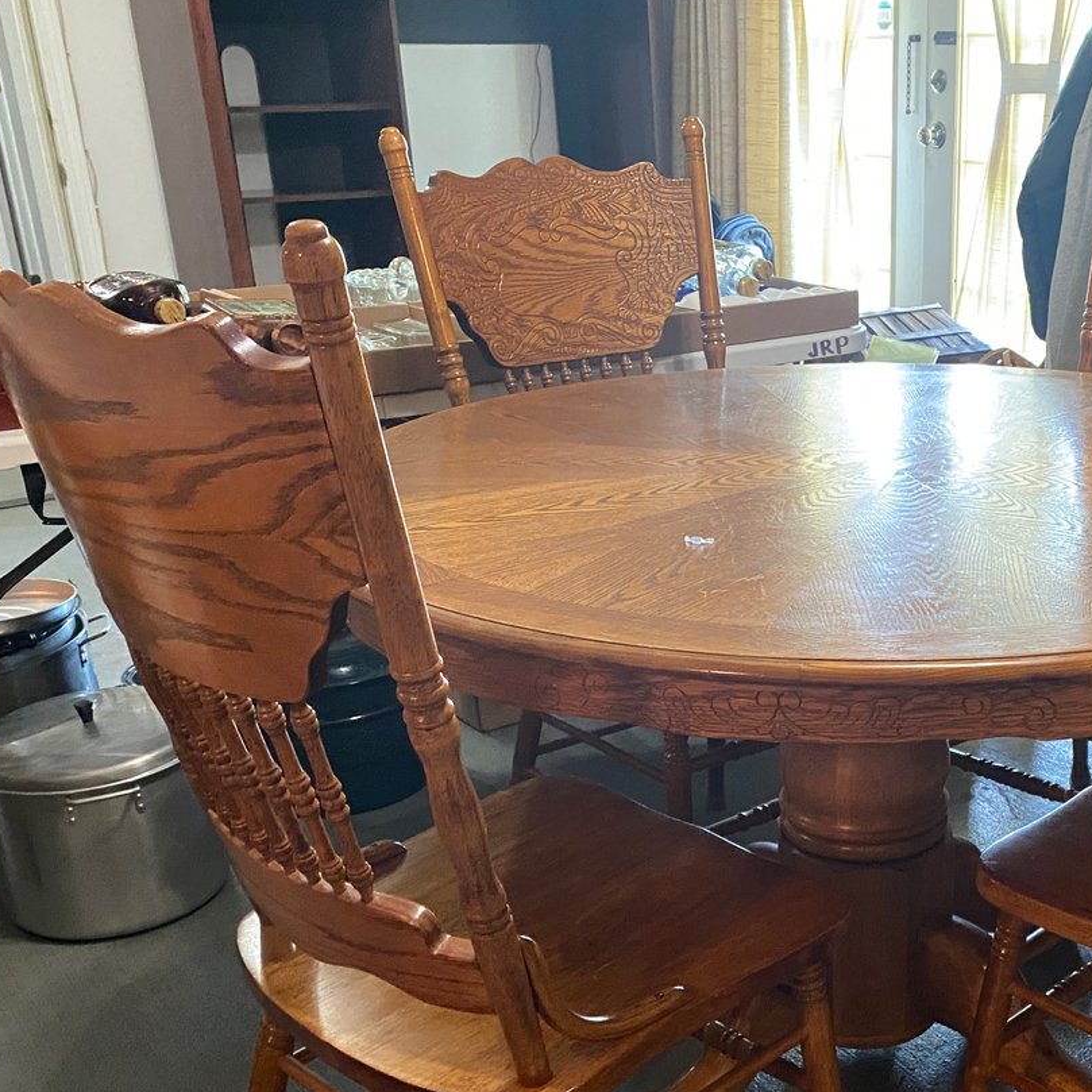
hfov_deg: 38.1
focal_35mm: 43
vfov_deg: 38.6
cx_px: 834
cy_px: 759
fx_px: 1535
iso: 640
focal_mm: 4.25
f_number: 1.8
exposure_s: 1/34
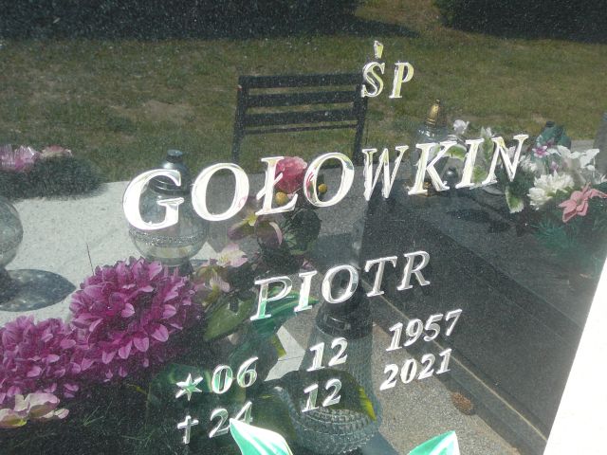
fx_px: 789
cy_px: 228
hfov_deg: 42.1
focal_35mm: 45
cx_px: 304
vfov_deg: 32.2
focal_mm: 6.7
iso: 80
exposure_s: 1/160
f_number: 3.2
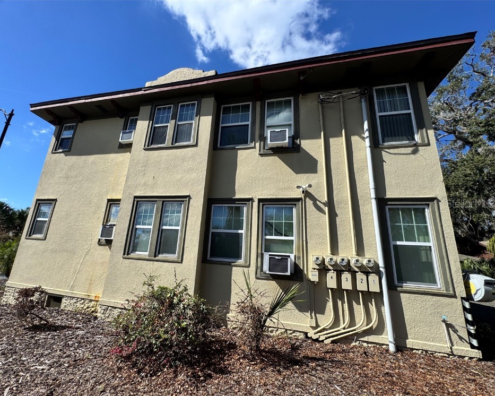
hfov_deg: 96.5
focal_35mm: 15
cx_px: 224
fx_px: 220
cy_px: 203
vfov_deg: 84.0
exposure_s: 1/2208
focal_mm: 2.22
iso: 50
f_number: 2.2
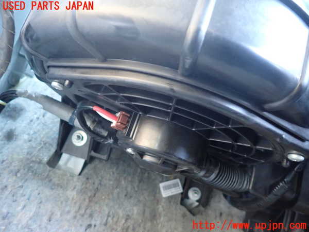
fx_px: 223
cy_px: 116
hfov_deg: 69.4
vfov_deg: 54.9
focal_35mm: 25
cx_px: 154
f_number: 2
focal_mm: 4.5
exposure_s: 1/30
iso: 800
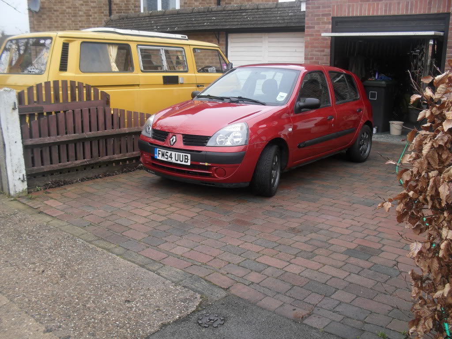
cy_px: 170
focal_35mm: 35
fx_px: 457
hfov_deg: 52.6
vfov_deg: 40.7
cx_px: 226
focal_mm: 6.3
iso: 100
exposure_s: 1/60
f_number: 3.2
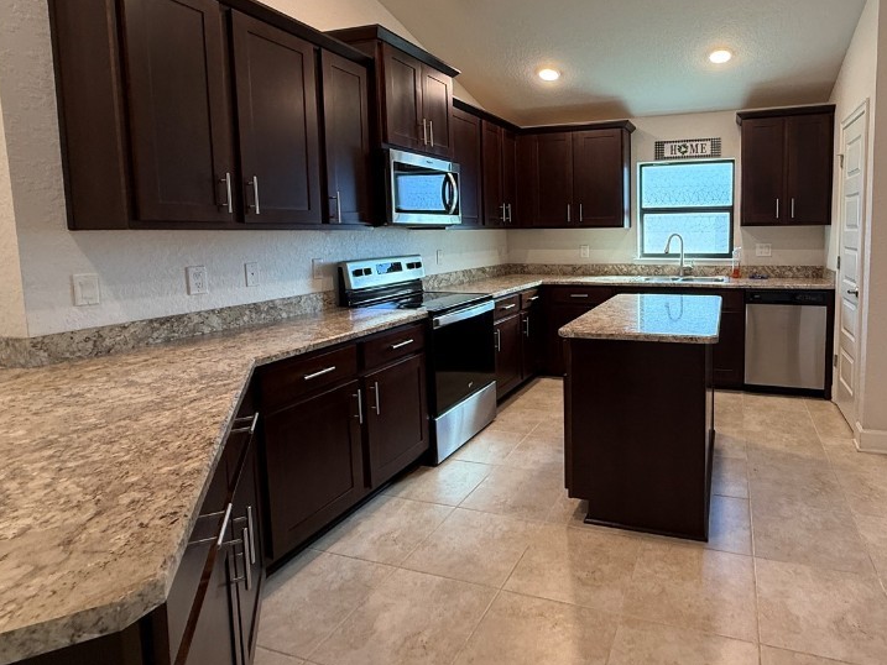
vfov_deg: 65.5
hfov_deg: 79.3
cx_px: 584
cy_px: 274
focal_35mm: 20
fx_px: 513
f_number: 2.2
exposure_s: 1/60
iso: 200
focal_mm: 2.22
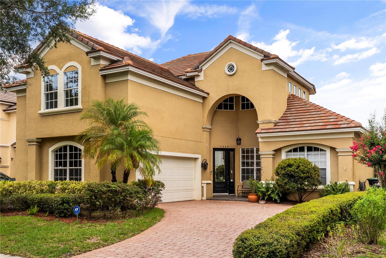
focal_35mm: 35
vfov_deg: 37.9
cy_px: 129
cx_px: 193
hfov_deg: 54.4
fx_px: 375
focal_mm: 35
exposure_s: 1/500
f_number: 7.1
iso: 1000
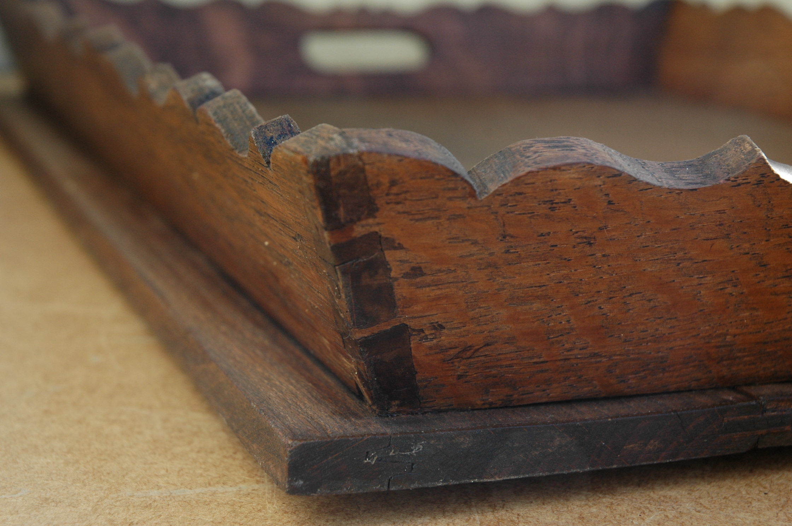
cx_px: 396
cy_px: 263
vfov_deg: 17.5
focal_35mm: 78
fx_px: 1714
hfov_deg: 26.0
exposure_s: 1/200
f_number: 7.1
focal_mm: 52
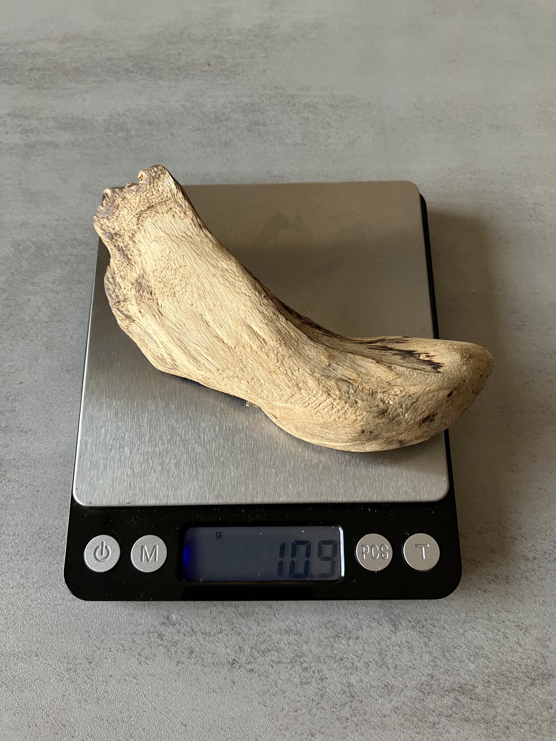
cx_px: 278
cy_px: 370
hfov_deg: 49.7
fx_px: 600
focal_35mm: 28
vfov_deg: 63.4
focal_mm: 3.99
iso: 80
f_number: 1.8
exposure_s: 1/100
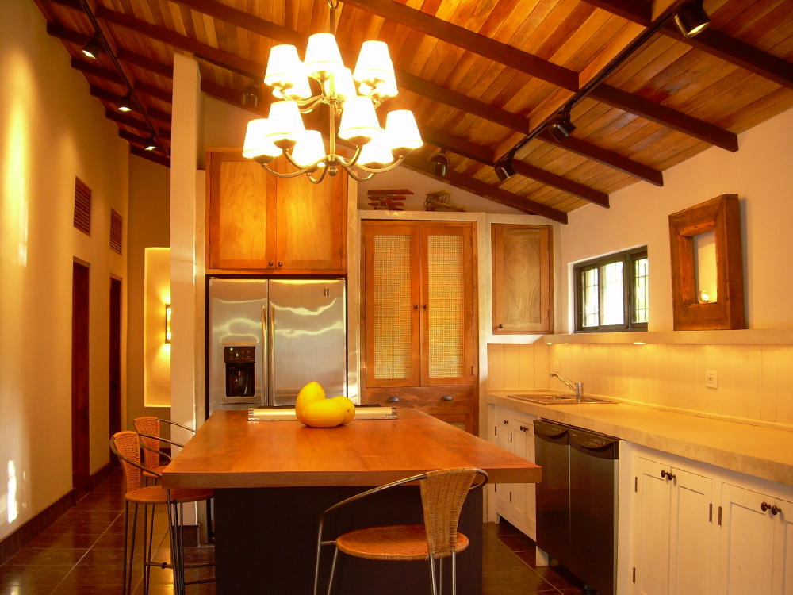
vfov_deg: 37.7
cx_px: 396
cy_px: 298
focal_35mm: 38
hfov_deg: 49.0
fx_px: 871
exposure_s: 1/2.6
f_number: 2.8
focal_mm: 6.3
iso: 65
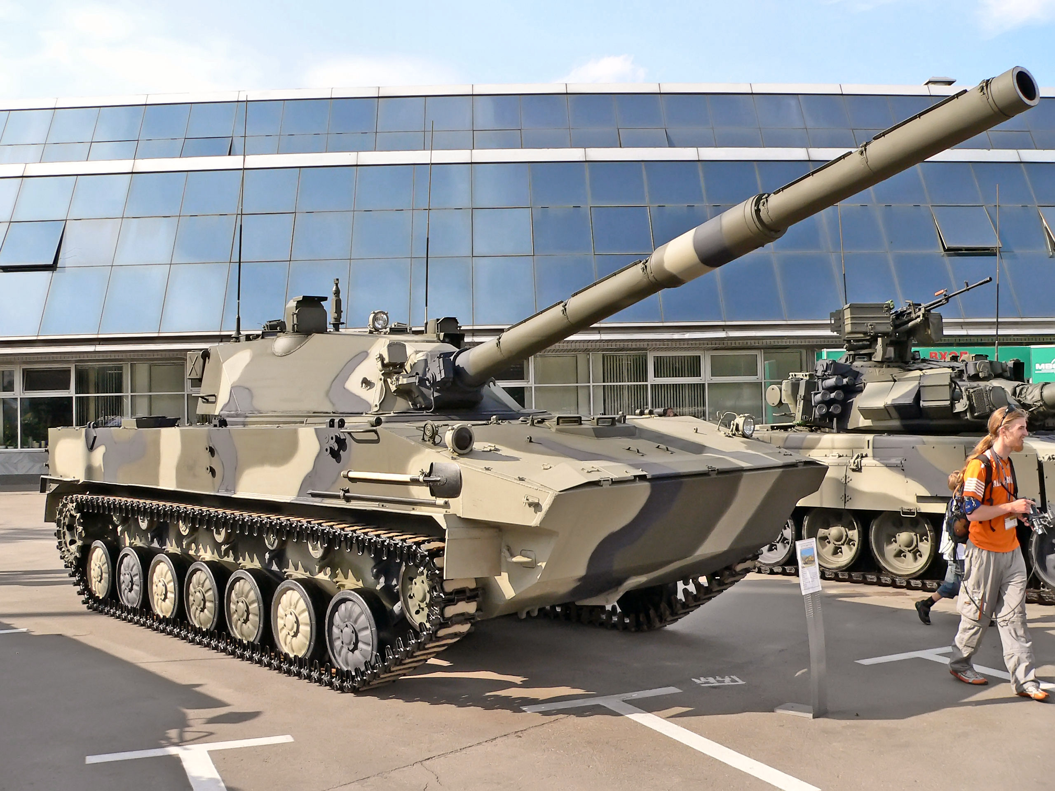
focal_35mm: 36
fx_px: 1097
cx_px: 528
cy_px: 396
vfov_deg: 39.7
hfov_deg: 51.4
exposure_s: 1/500
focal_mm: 6
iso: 100
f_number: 4
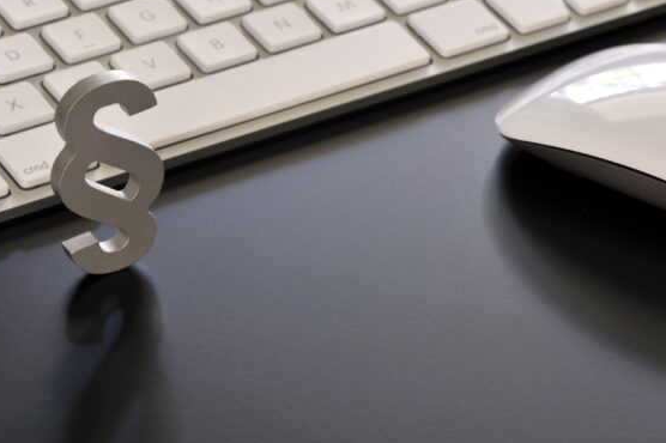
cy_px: 141
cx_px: 273
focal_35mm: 145
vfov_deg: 9.4
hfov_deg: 14.2
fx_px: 2681
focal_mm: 105
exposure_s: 1.3
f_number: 16
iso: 200
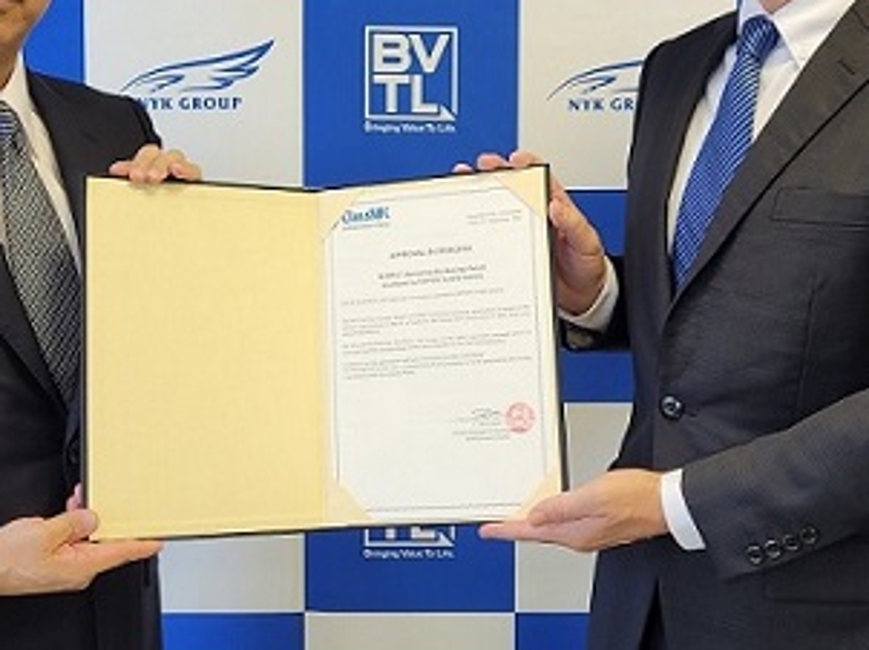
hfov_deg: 38.1
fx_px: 1254
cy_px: 223
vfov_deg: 28.9
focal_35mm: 50
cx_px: 365
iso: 64
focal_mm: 5.4
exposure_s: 1/100
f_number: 1.8
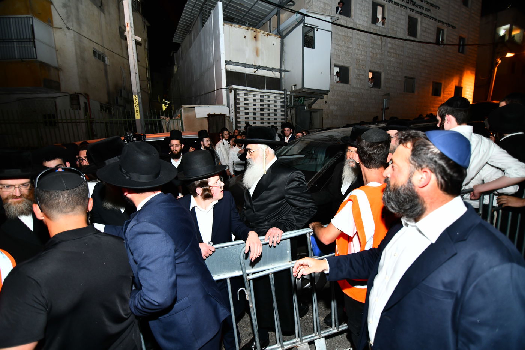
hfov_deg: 96.7
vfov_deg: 73.7
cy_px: 175
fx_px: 233
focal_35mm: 16
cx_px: 262
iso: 500
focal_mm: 16
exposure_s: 1/160
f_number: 5.6
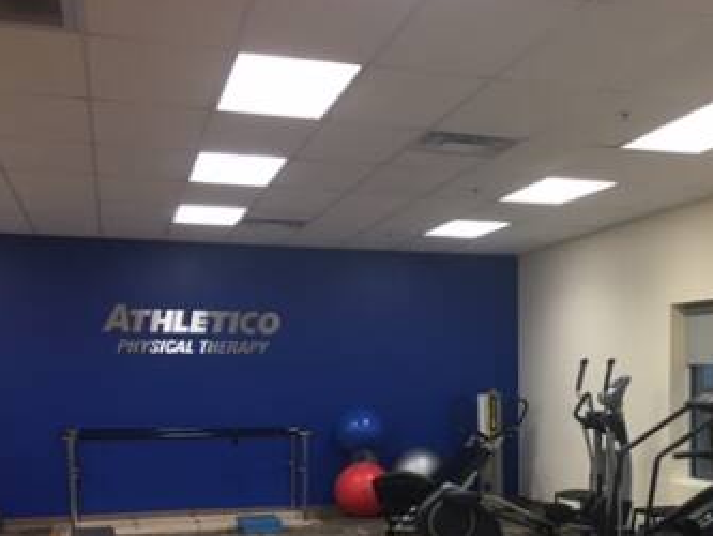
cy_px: 431
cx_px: 563
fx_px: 1092
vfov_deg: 27.0
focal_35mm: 53
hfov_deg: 35.1
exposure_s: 1/30
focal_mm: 4.15
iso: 40
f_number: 2.2
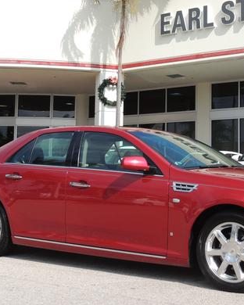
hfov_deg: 26.8
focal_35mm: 56
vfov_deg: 33.5
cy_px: 124
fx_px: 506
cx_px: 181
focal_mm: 6.2
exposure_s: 1/1250
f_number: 3.3
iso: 100
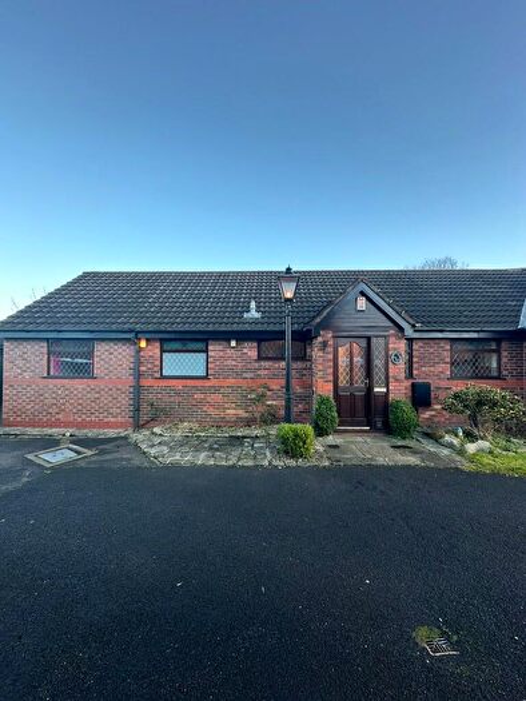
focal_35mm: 14
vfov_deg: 102.1
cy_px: 350
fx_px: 284
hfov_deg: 85.7
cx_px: 263
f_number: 2.2
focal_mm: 2.22
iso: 40
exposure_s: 1/106
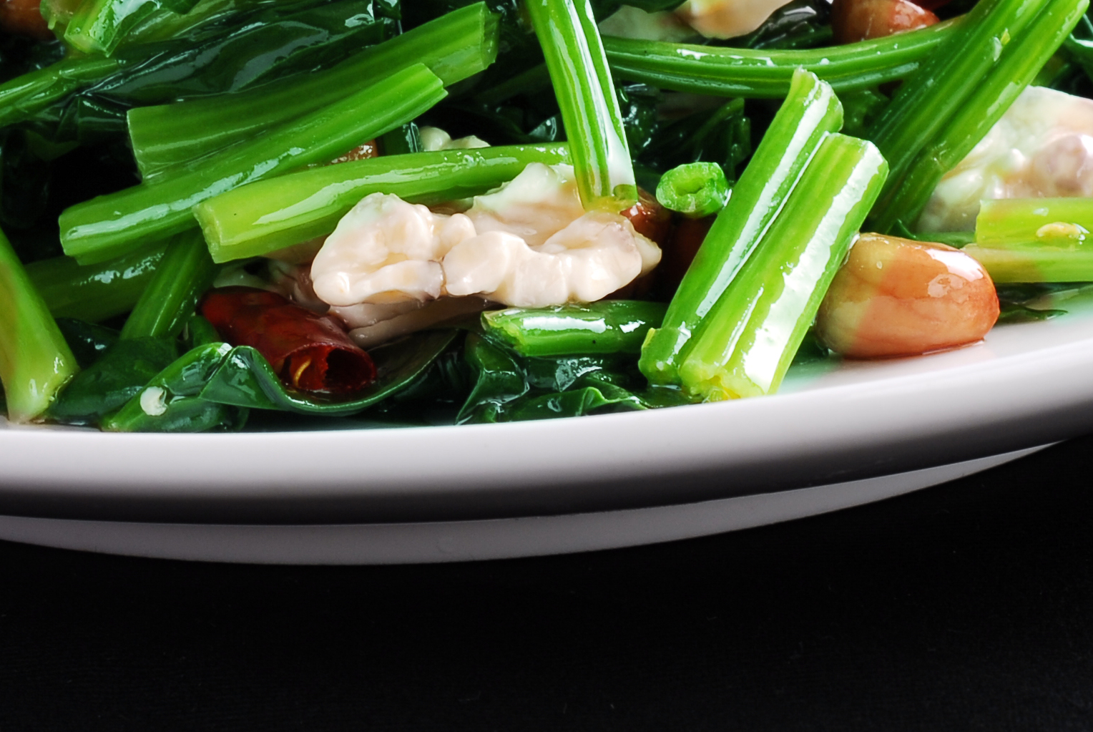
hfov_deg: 9.0
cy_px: -19
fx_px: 6931
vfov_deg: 6.0
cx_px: 466
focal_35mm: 228
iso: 125
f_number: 13
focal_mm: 60
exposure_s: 1/125
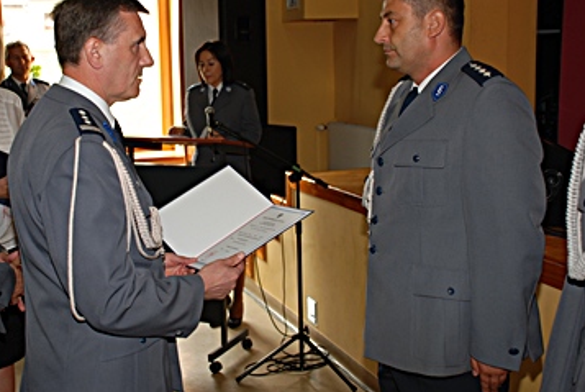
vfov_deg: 25.5
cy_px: 155
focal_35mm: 53
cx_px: 243
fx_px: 862
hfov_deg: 37.4
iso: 200
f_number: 4
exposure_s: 1/60
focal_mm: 28
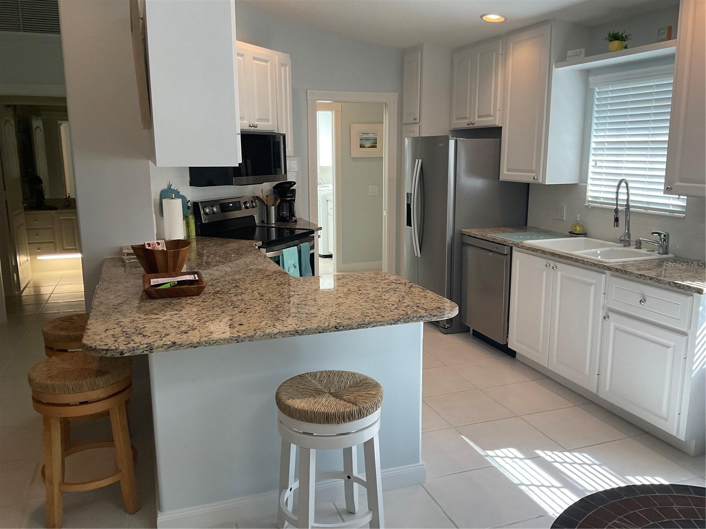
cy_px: 264
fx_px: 591
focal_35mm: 29
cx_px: 353
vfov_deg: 48.2
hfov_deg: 61.7
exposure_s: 1/120
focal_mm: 3
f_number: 1.8
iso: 64
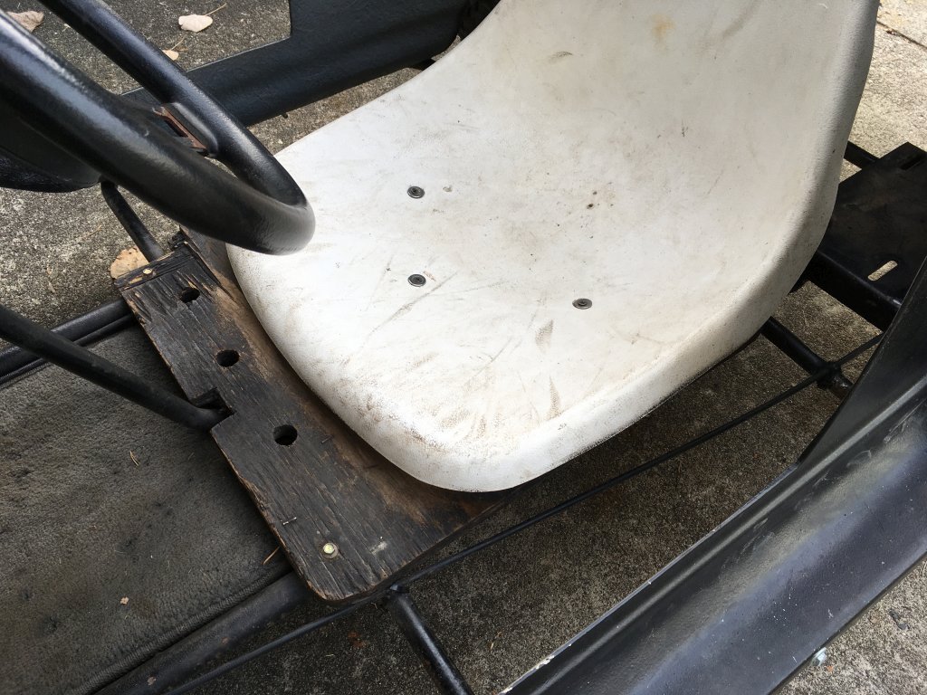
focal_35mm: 29
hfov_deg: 61.7
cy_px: 348
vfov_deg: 48.2
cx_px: 464
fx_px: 777
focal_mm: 4.15
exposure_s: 1/144
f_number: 2.2
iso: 25
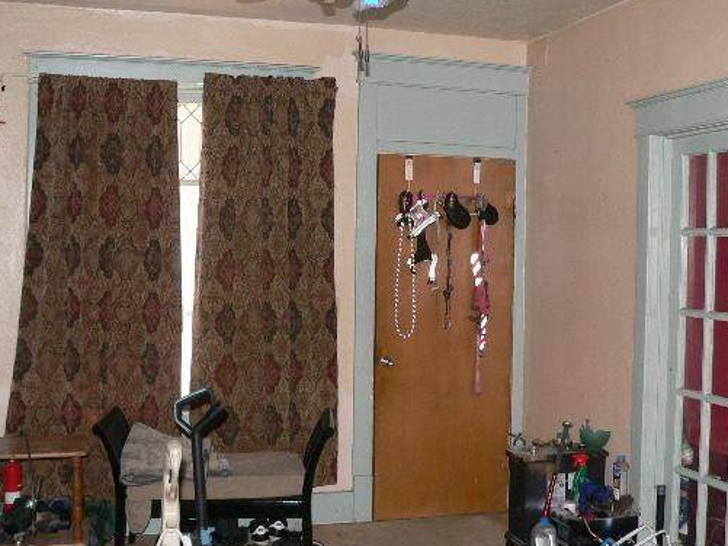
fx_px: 968
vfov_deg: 31.5
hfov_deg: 41.1
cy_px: 274
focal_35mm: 46
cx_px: 413
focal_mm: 6
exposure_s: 1/60
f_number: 2.8
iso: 200
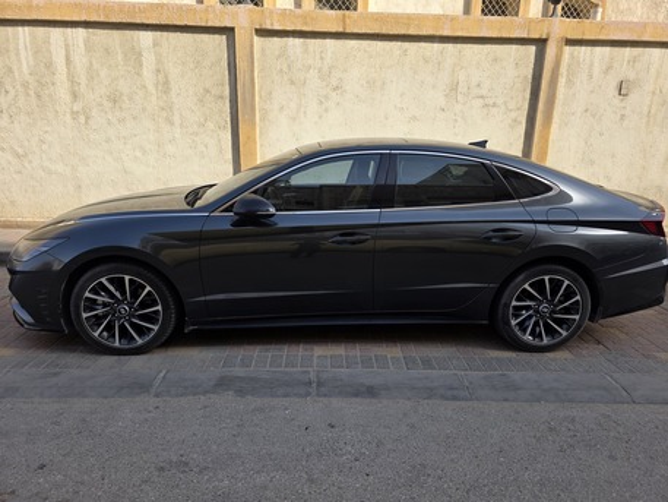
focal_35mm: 23
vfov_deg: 58.9
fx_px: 444
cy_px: 251
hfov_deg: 73.9
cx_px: 334
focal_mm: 6.3
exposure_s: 1/1983
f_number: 1.7
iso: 80
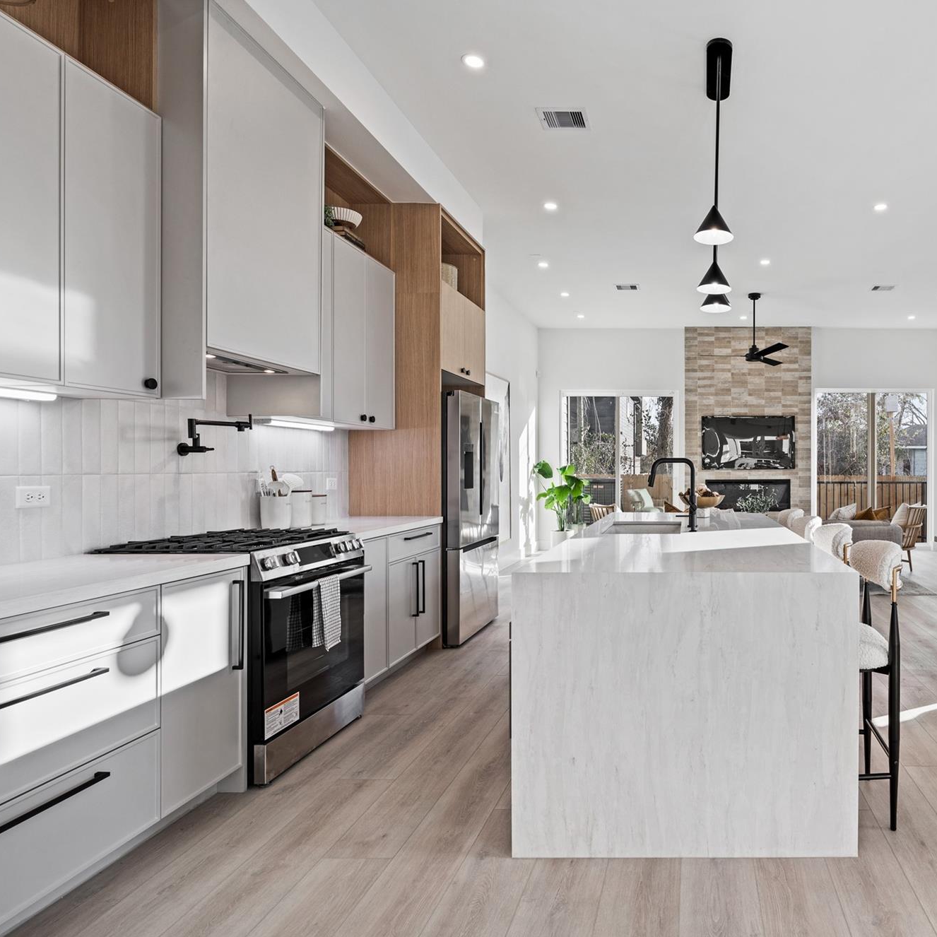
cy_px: 470
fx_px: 643
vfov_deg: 72.1
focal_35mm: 21
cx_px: 692
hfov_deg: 68.0
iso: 200
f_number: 9
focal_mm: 16
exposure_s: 1/4
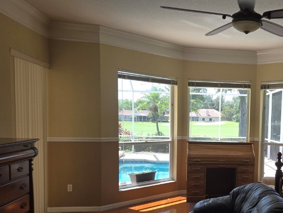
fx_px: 335
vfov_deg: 34.8
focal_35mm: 41
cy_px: 144
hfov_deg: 42.8
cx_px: 242
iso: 25
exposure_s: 1/170
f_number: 1.8
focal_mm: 5.4
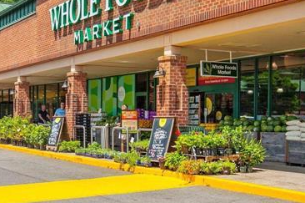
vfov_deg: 21.5
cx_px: 95
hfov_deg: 31.6
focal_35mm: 63
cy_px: 89
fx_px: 533
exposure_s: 1/500
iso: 250
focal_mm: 32
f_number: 8
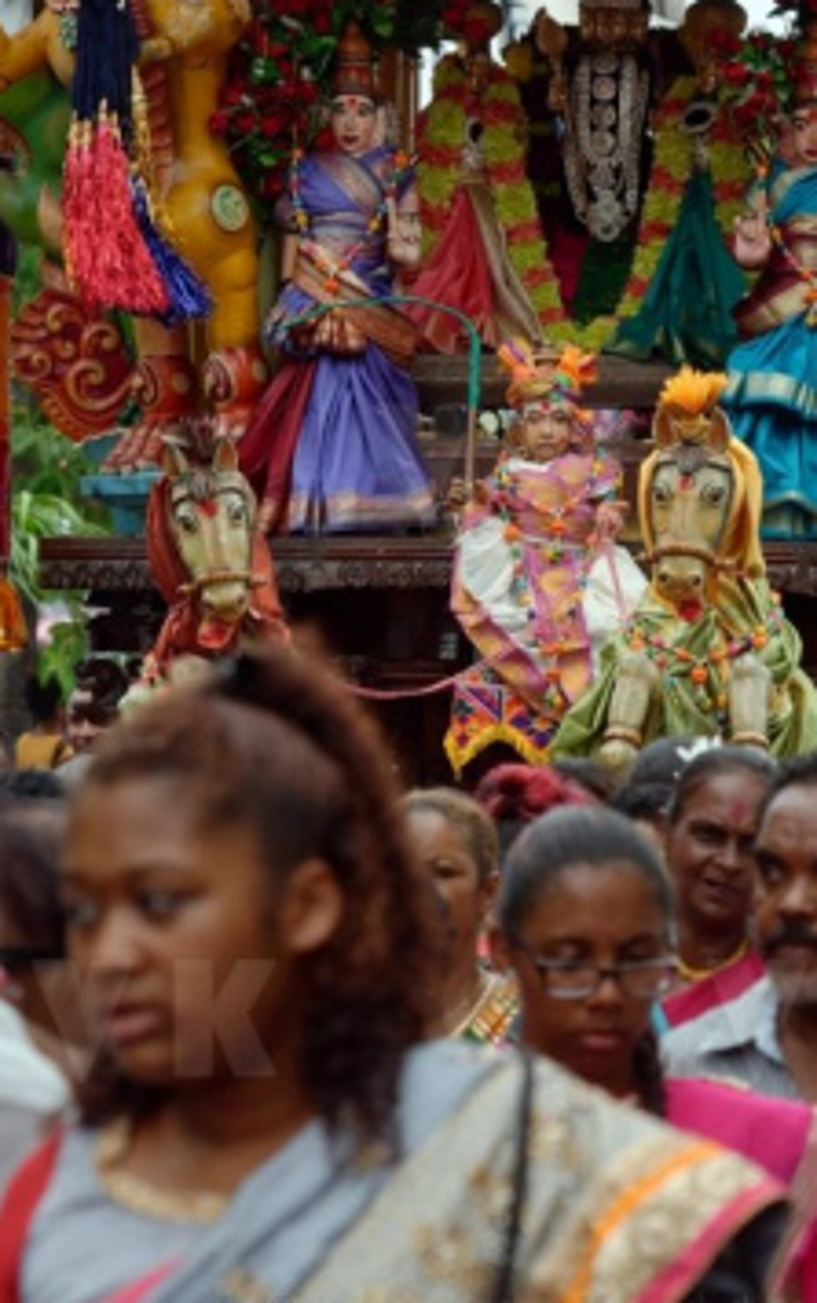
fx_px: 13658
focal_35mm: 384
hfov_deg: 3.4
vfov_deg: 5.5
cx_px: 824
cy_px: 575
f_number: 6.3
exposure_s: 1/400
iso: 200
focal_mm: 112
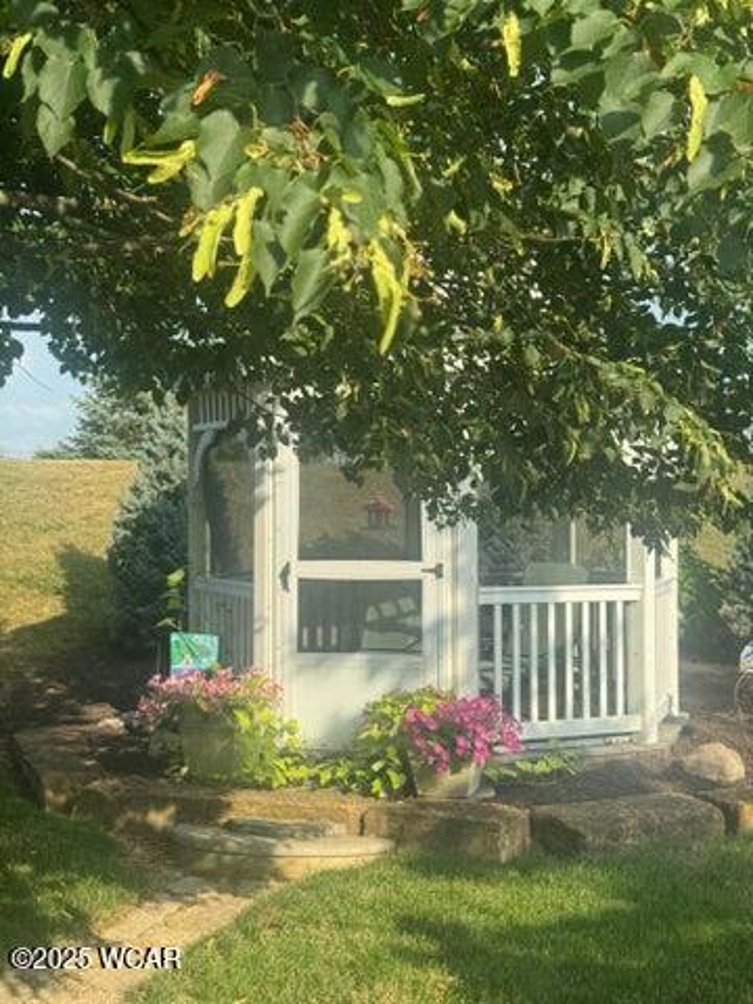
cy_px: 502
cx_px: 376
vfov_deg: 39.7
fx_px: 1392
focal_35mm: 48
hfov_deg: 30.3
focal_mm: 6.76
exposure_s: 1/2415
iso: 64
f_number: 1.78
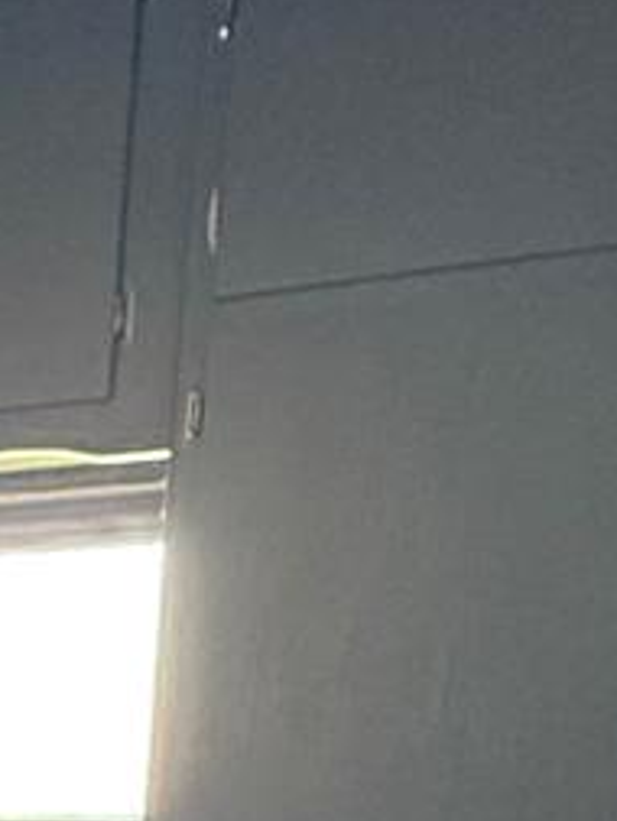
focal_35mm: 83
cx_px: -385
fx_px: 1971
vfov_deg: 19.2
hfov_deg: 15.9
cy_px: 1376
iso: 500
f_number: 2.2
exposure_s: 1/60
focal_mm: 2.22
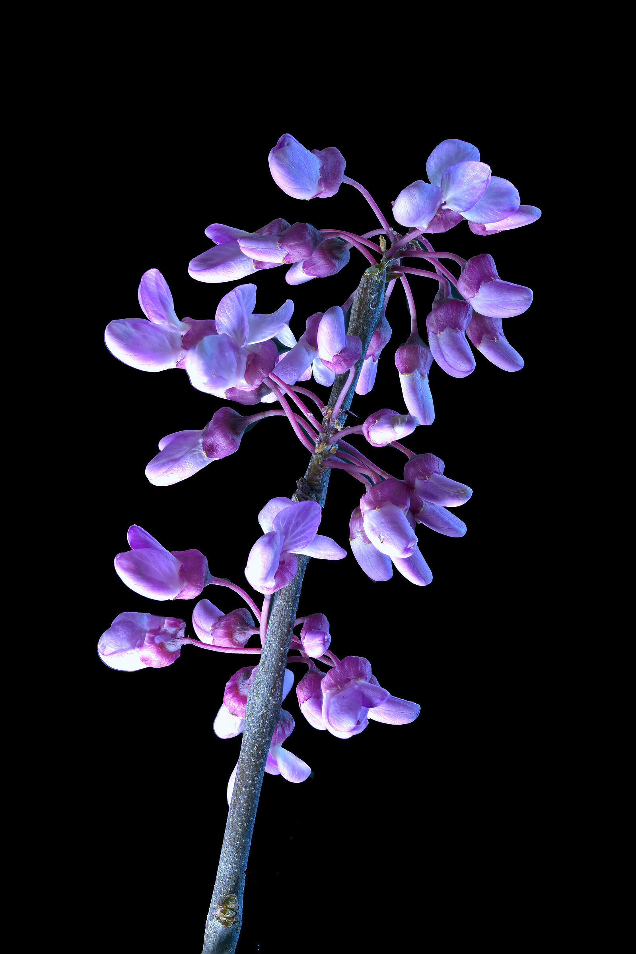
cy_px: 477
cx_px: 318
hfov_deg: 13.0
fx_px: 2783
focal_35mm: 105
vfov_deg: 19.5
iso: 160
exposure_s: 1/5
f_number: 10
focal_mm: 105
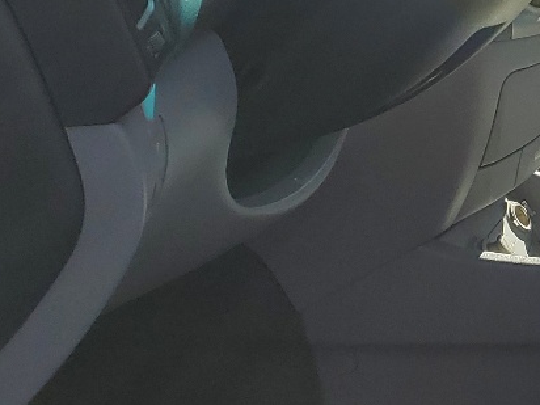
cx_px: 898
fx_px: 1576
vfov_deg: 14.6
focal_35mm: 101
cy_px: 105
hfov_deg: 16.9
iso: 50
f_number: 1.5
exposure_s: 1/1667
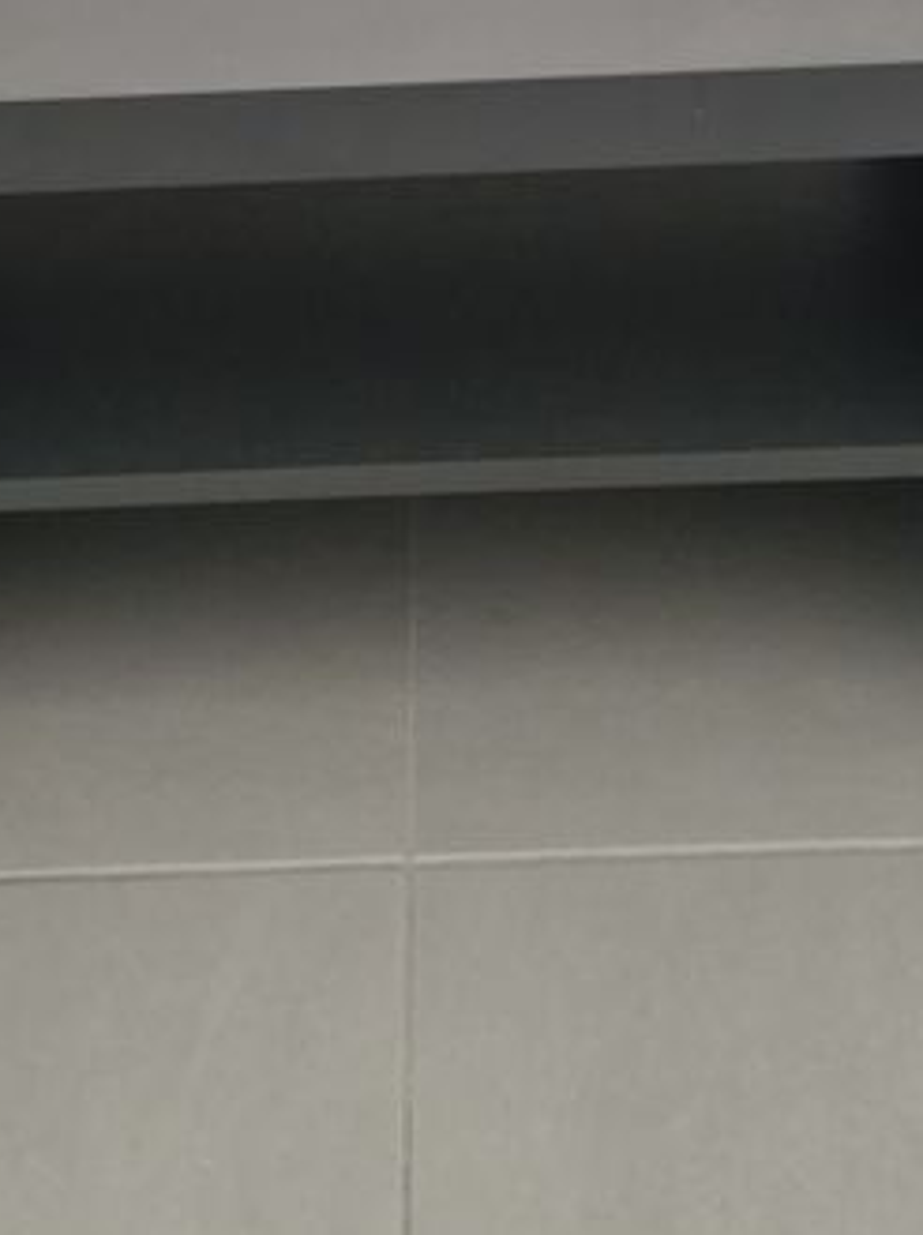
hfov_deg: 21.0
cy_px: 154
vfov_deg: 27.0
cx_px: 446
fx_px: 2493
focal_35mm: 70
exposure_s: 1/285
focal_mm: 5.4
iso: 50
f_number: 1.8
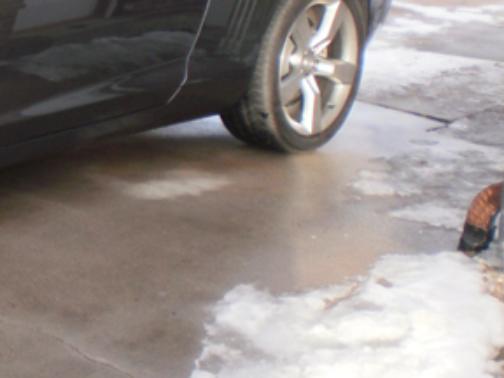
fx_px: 1456
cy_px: 23
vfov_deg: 14.6
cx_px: -189
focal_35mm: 100
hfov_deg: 18.1
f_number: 3.1
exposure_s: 1/160
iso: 100
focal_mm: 6.3
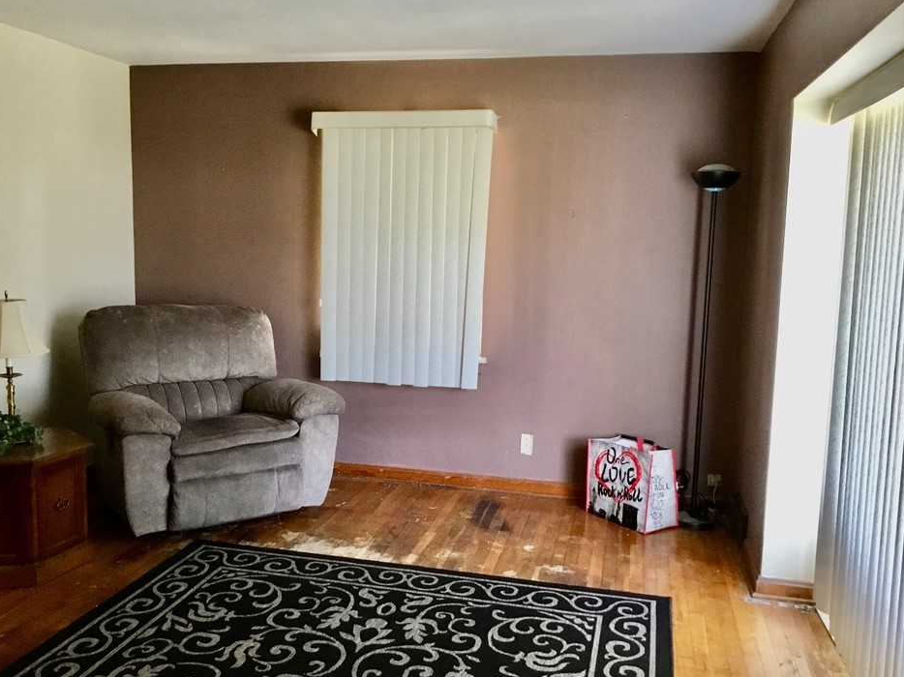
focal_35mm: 34
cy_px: 338
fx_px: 888
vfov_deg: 41.8
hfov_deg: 53.9
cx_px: 413
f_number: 2.4
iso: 125
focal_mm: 3.3
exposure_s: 1/30
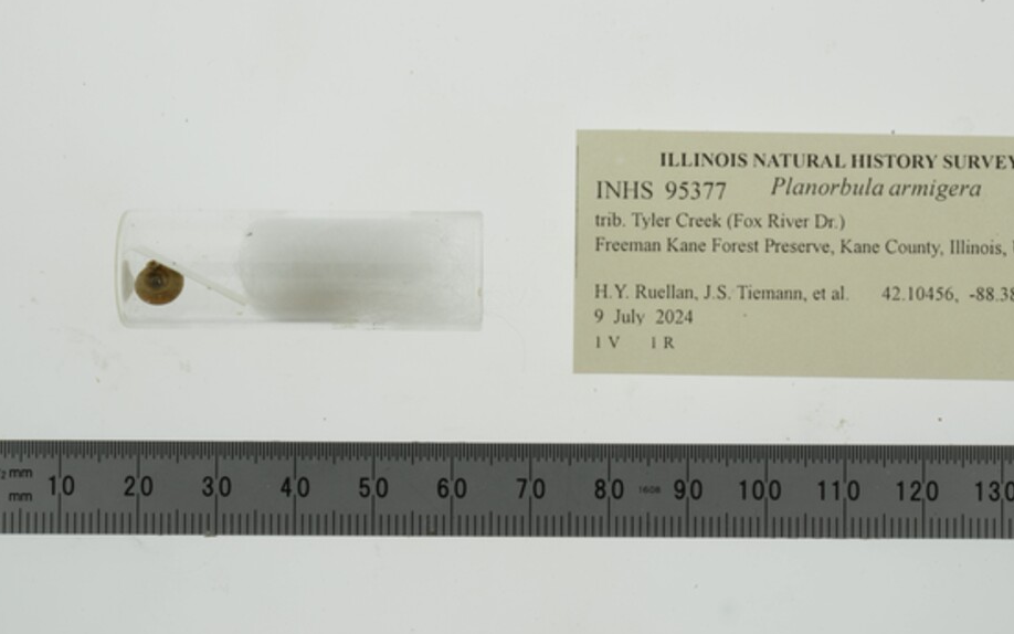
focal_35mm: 80
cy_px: 199
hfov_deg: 25.8
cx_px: 568
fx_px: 2211
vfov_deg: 16.3
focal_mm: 60
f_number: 32
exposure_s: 1/10
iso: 100
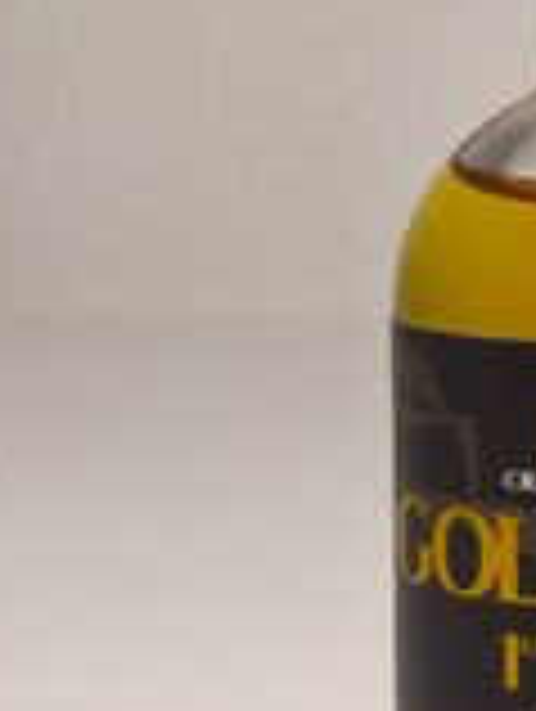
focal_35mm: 162
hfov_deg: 9.1
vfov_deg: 12.2
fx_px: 3336
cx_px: 662
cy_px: 218
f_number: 1.6
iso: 320
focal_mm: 6.57
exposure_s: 1/50
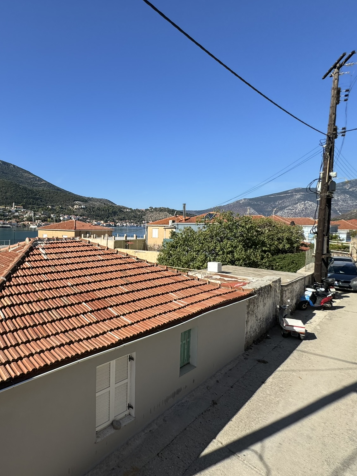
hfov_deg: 61.7
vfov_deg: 84.7
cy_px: 234
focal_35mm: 19
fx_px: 261
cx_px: 61
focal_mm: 2.22
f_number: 2.2
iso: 50
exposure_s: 1/1976
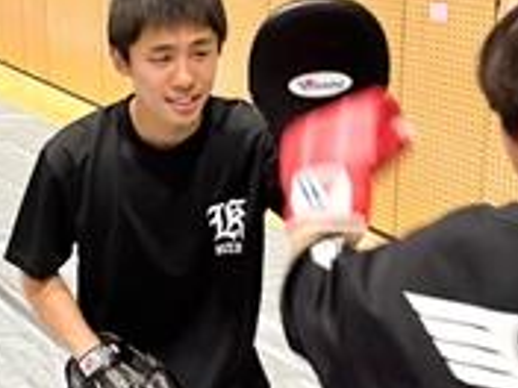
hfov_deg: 25.8
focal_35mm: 74
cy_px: 169
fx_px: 1107
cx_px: 100
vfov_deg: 19.9
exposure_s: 1/50
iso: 200
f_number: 1.6
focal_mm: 6
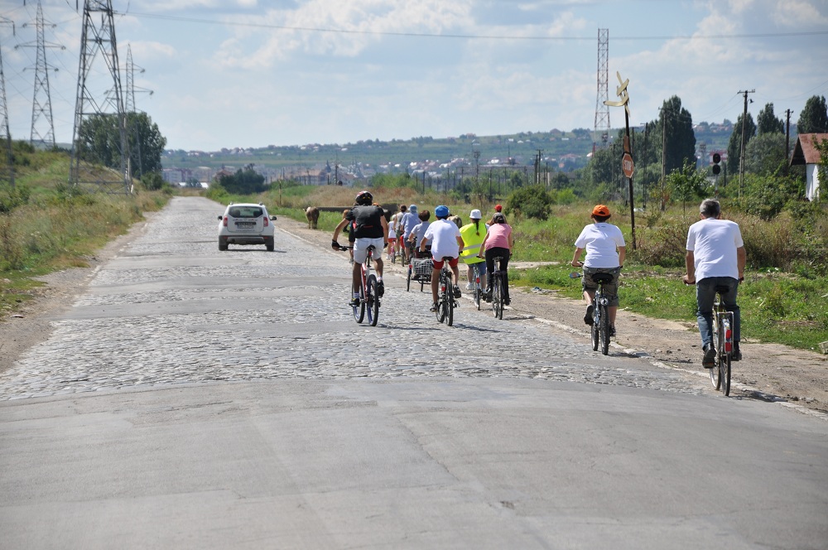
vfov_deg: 8.7
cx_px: 414
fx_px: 3618
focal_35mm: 158
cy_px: 275
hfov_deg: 13.1
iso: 200
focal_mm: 105
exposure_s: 1/1000
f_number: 5.6
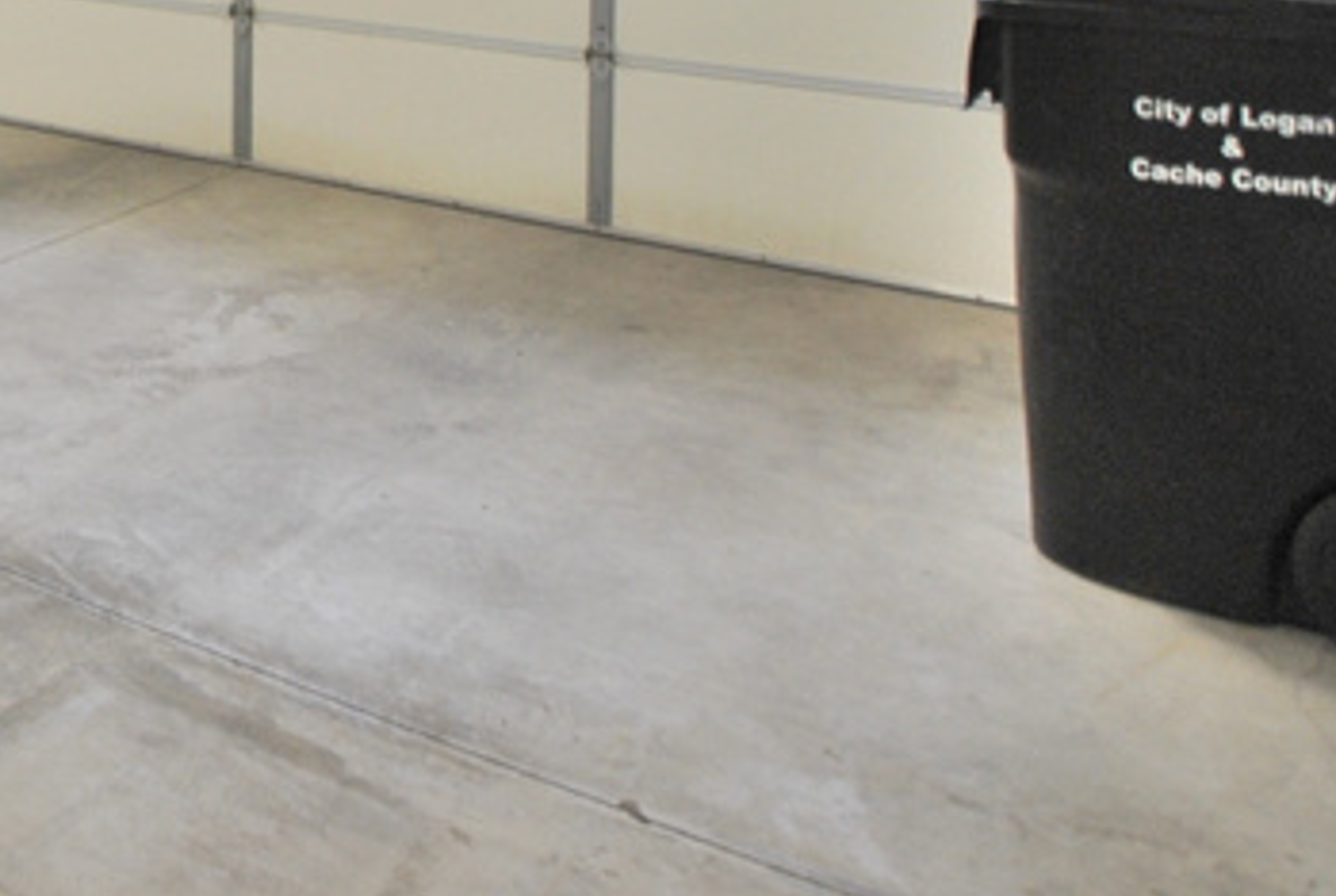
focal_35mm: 44
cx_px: -314
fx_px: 1636
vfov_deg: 26.8
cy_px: -201
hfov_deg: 34.4
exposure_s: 1/30
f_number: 3.5
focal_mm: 10
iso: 220
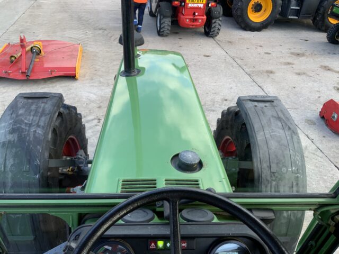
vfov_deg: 48.2
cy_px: 127
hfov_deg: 61.7
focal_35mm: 29
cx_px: 170
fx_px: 284
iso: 20
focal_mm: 3
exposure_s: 1/122
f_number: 1.8
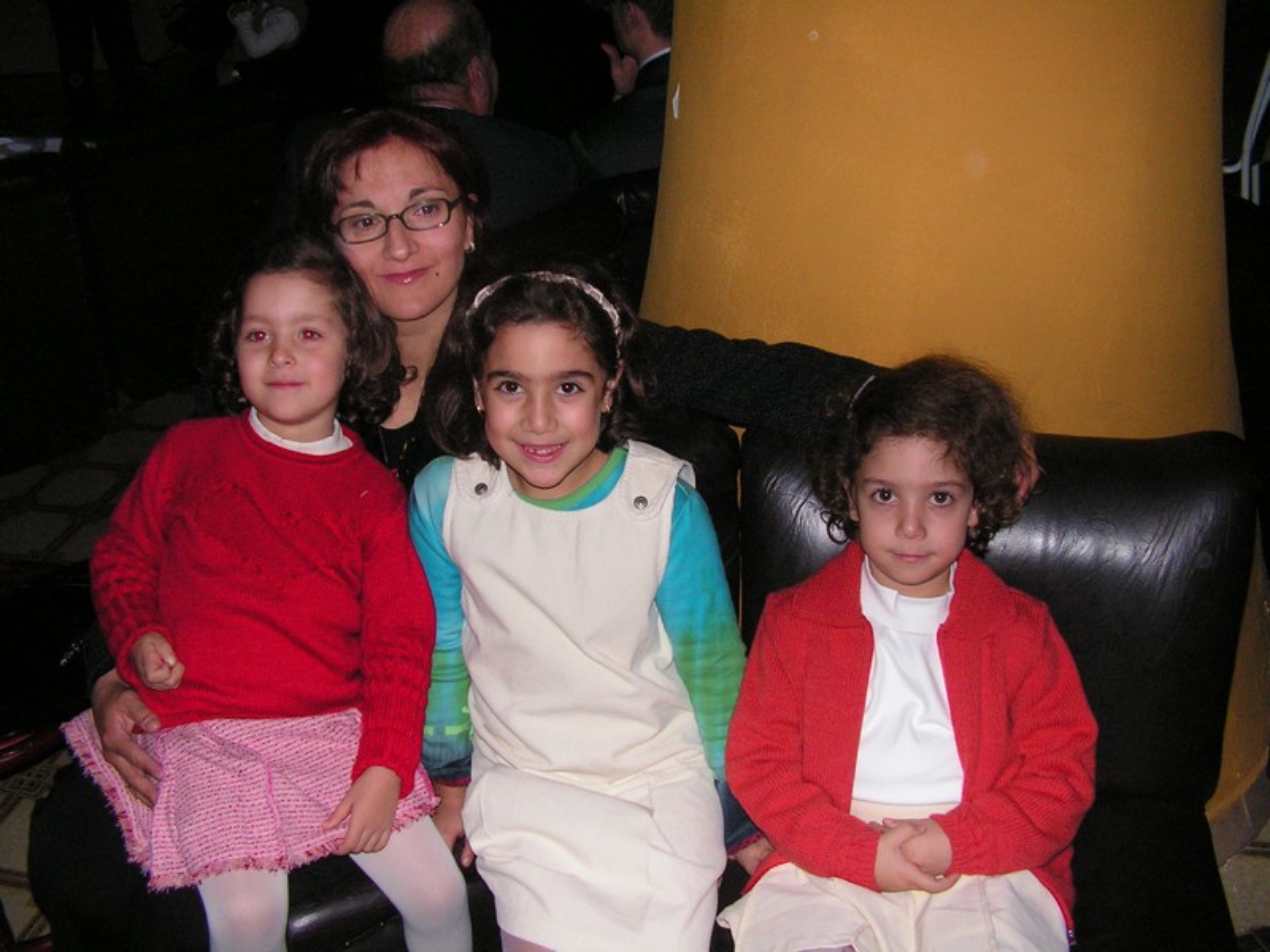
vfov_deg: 39.7
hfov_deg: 51.4
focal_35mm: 36
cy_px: 476
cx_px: 635
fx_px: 1321
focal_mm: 6
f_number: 3.2
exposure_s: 1/40
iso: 200
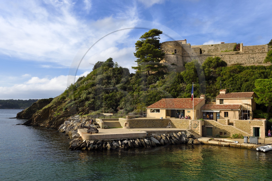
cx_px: 136
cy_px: 90
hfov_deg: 63.7
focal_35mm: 29
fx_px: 219
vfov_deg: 44.9
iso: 200
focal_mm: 29
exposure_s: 1/320
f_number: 9
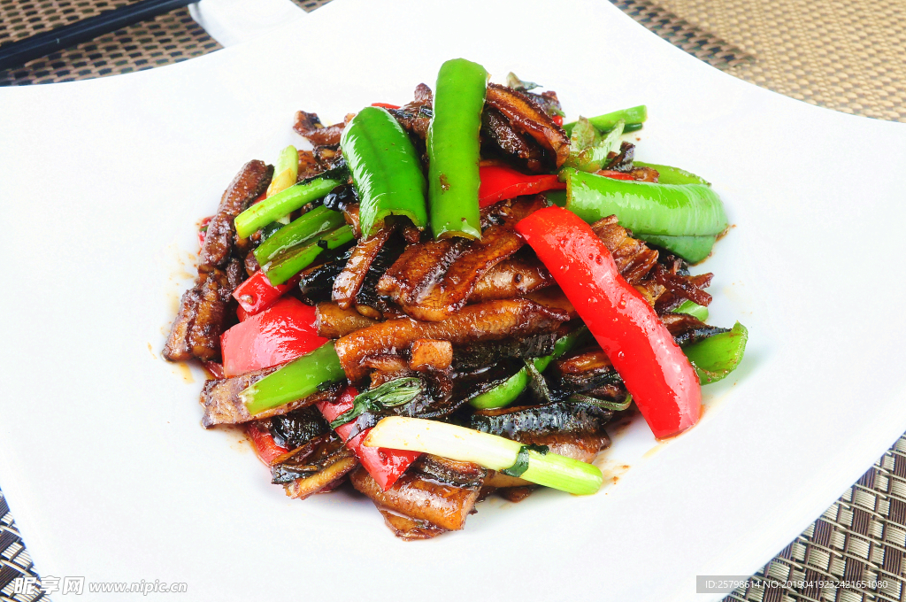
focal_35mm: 33
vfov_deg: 39.9
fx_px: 829
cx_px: 453
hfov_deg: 57.3
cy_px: 301
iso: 800
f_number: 20
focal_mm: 22
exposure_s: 1/125
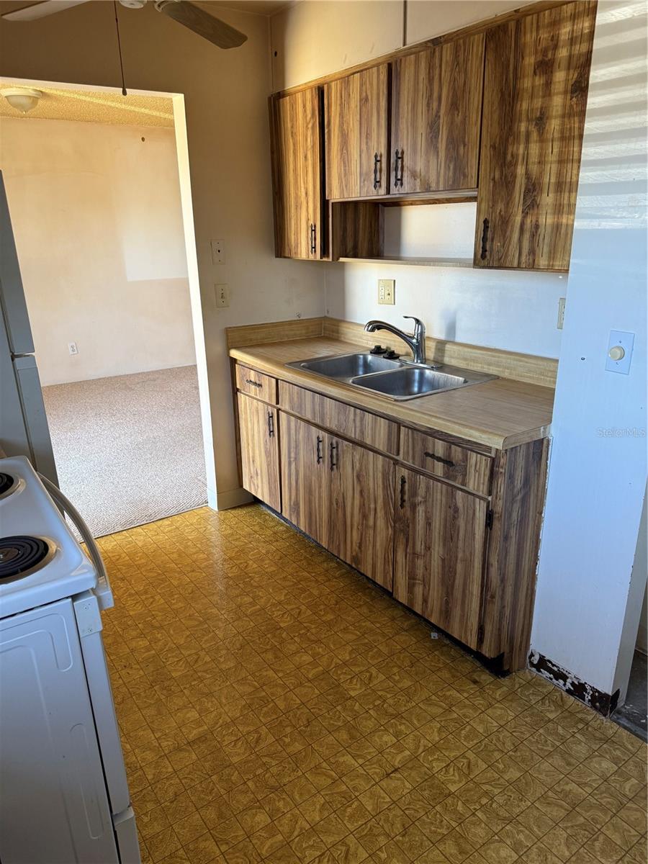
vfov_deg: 71.6
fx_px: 599
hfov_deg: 56.8
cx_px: 324
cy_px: 432
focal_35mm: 24
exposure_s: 1/88
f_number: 1.78
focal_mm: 6.76
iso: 200
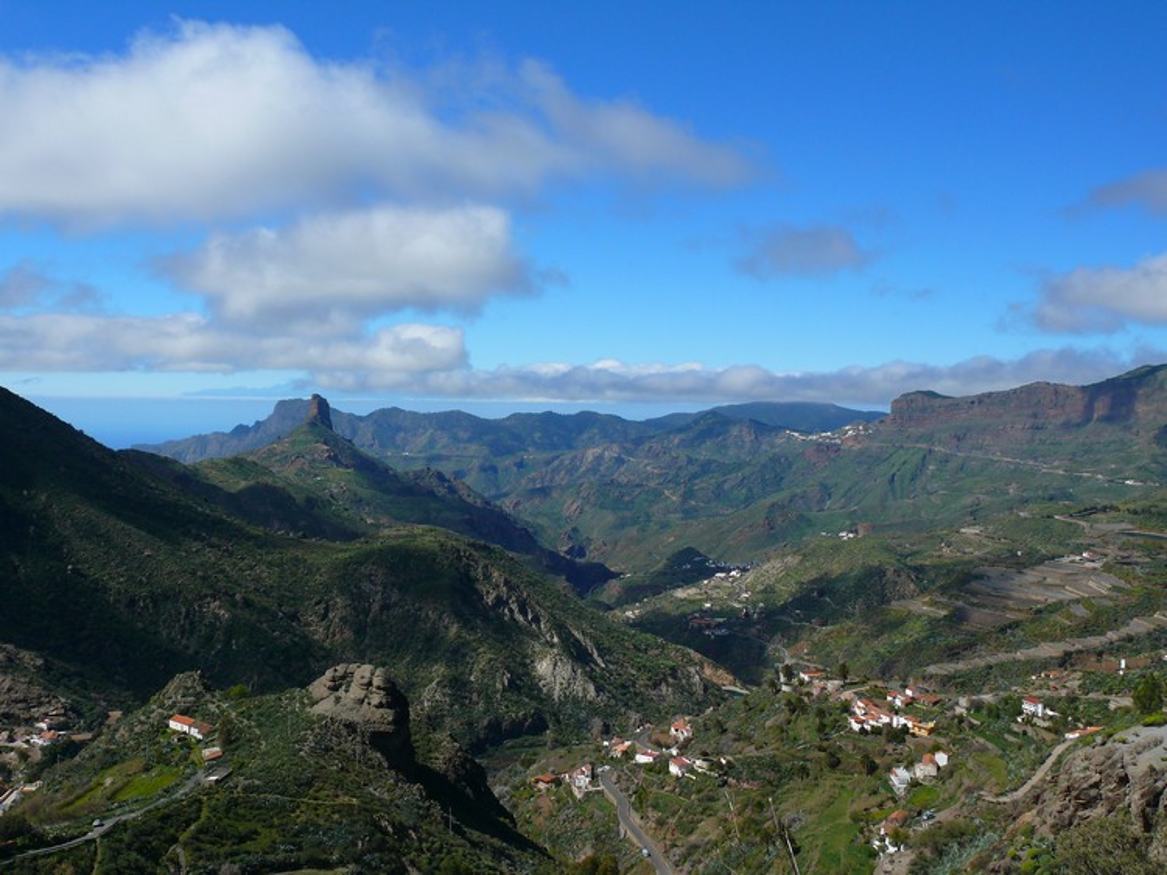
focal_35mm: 35
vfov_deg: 40.7
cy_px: 438
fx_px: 1180
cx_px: 584
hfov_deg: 52.6
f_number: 5.6
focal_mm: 7.4
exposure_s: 1/200
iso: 100
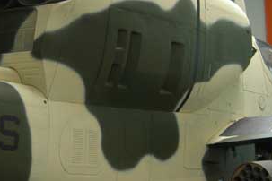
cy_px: 65
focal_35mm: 95
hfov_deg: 21.2
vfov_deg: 14.4
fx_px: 718
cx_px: 61
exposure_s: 1/60
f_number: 4
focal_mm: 24
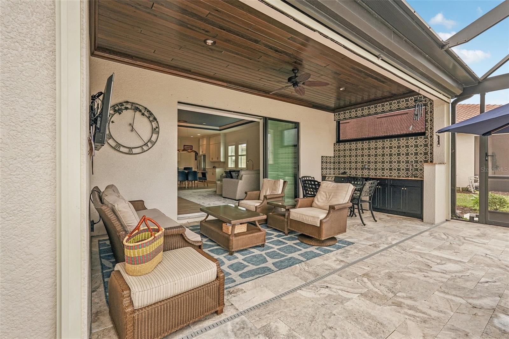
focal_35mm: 16
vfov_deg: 73.7
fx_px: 226
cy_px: 170
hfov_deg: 96.7
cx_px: 254
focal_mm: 16
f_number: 8
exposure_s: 1/100
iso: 400
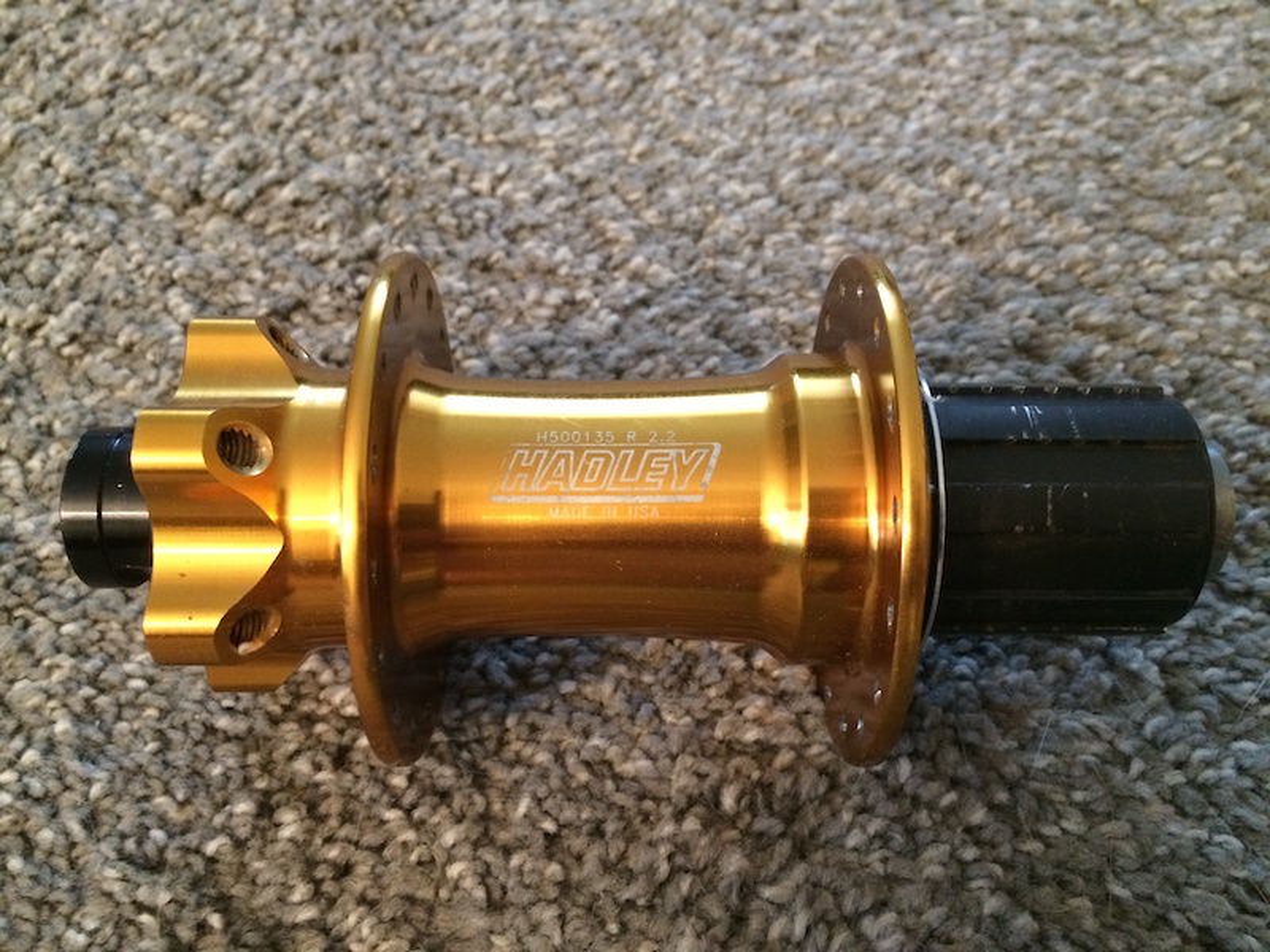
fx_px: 1064
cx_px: 635
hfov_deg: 61.7
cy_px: 476
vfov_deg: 48.2
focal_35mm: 29
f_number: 2.2
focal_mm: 4.15
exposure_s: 1/15
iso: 400
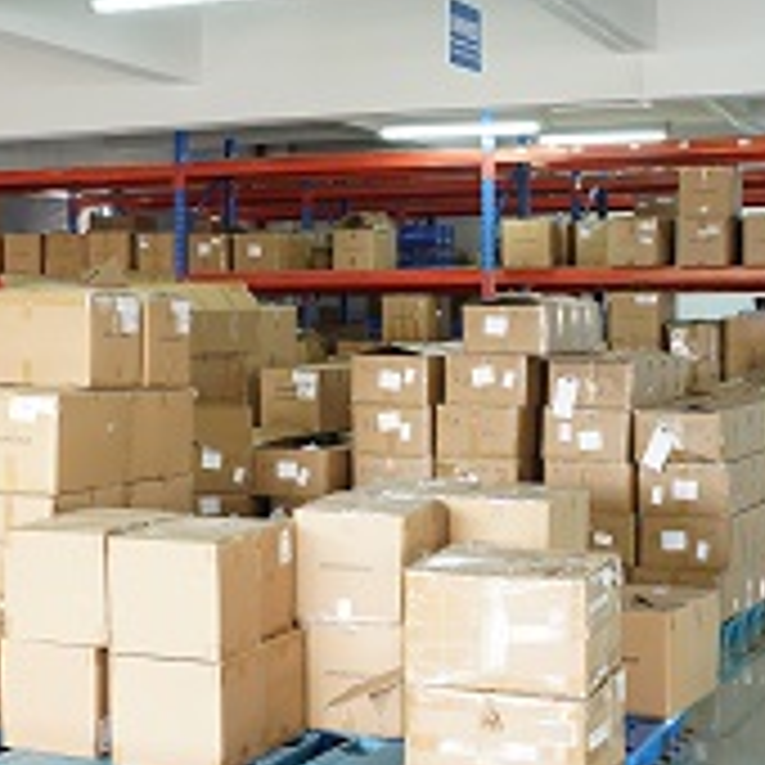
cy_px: 400
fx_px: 1700
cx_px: 212
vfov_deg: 25.4
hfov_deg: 25.1
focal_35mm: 68
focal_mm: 34
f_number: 2.8
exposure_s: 1/125
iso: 2000
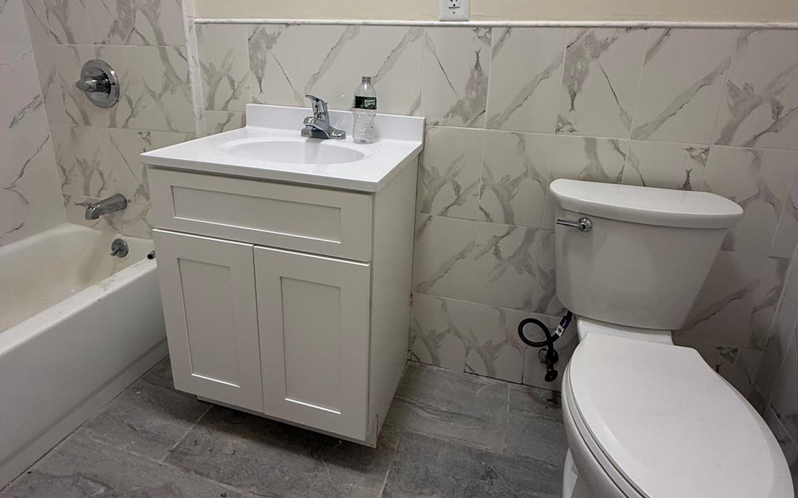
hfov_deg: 85.1
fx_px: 435
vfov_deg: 58.8
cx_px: 400
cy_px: 183
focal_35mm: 20
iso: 200
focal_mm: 2.22
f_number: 2.2
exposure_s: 1/120
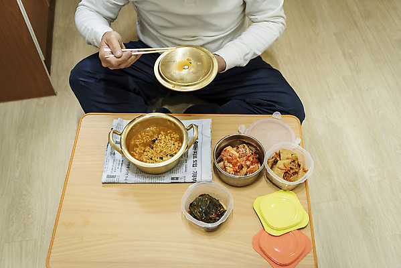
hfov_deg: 46.4
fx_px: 468
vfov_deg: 31.9
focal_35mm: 42
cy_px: 134
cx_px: 200
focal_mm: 42
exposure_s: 1/125
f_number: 2.8
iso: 640
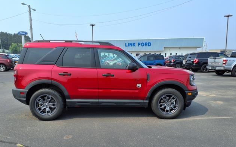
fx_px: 187
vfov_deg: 43.0
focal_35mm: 29
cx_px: 117
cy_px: 84
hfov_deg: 64.6
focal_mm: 3.58
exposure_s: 1/1429
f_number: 1.9
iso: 40
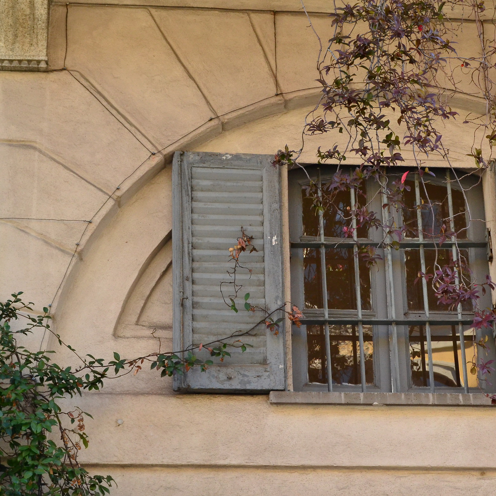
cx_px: 356
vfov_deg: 16.5
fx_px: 1713
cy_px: 247
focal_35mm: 106
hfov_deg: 16.4
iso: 1600
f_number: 14
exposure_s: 1/125
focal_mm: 55
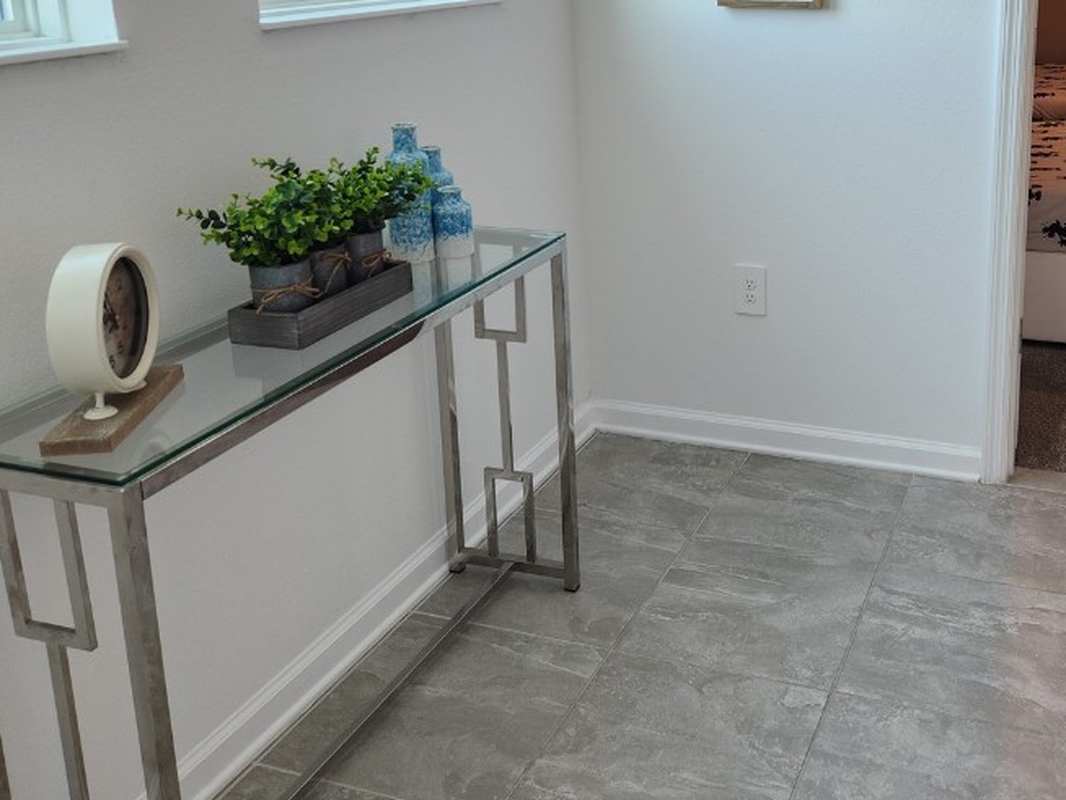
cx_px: 777
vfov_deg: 38.6
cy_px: 192
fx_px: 1109
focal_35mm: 36
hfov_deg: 49.6
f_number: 1.8
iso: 80
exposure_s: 1/120
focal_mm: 5.4
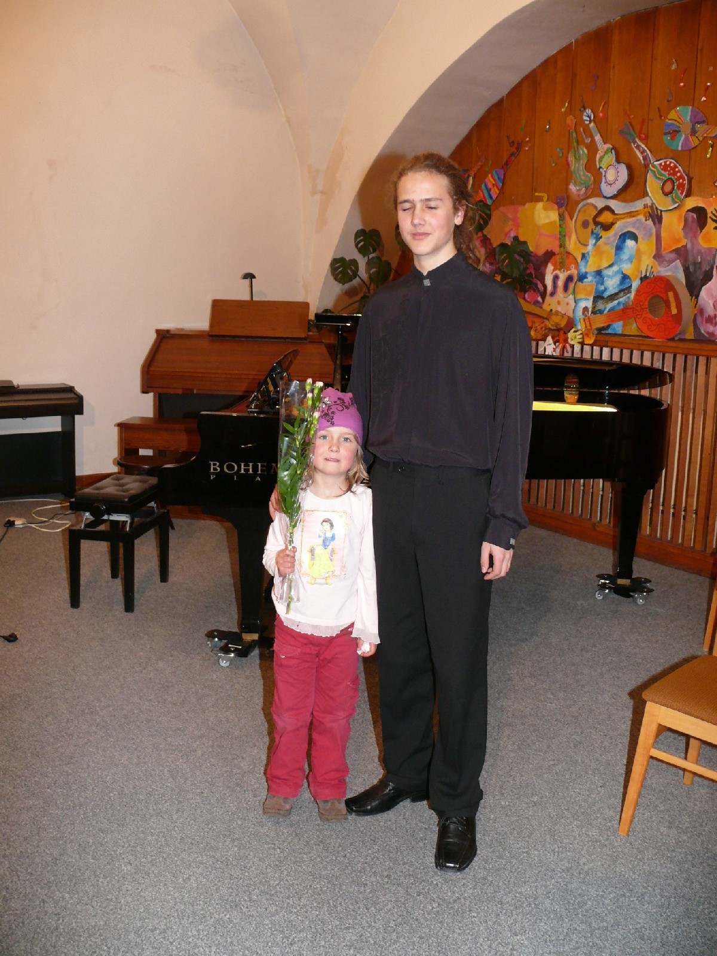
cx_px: 358
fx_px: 967
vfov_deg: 52.6
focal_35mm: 35
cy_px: 478
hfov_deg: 40.7
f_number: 2.8
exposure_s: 1/30
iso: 200
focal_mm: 7.4
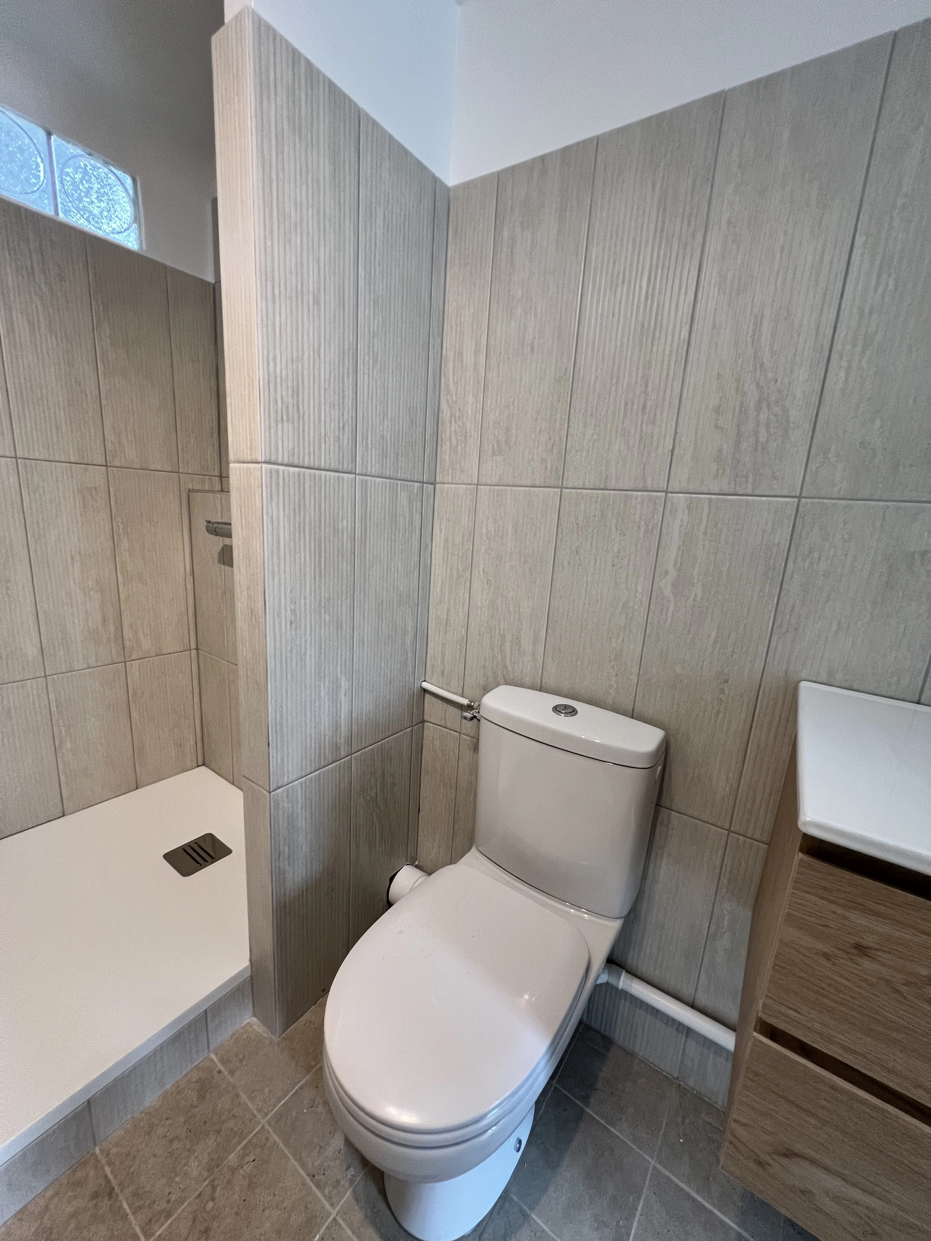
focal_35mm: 13
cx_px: 466
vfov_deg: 106.2
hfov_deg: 89.9
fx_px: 466
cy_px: 620
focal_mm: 1.57
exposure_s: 1/99
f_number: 1.8
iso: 160
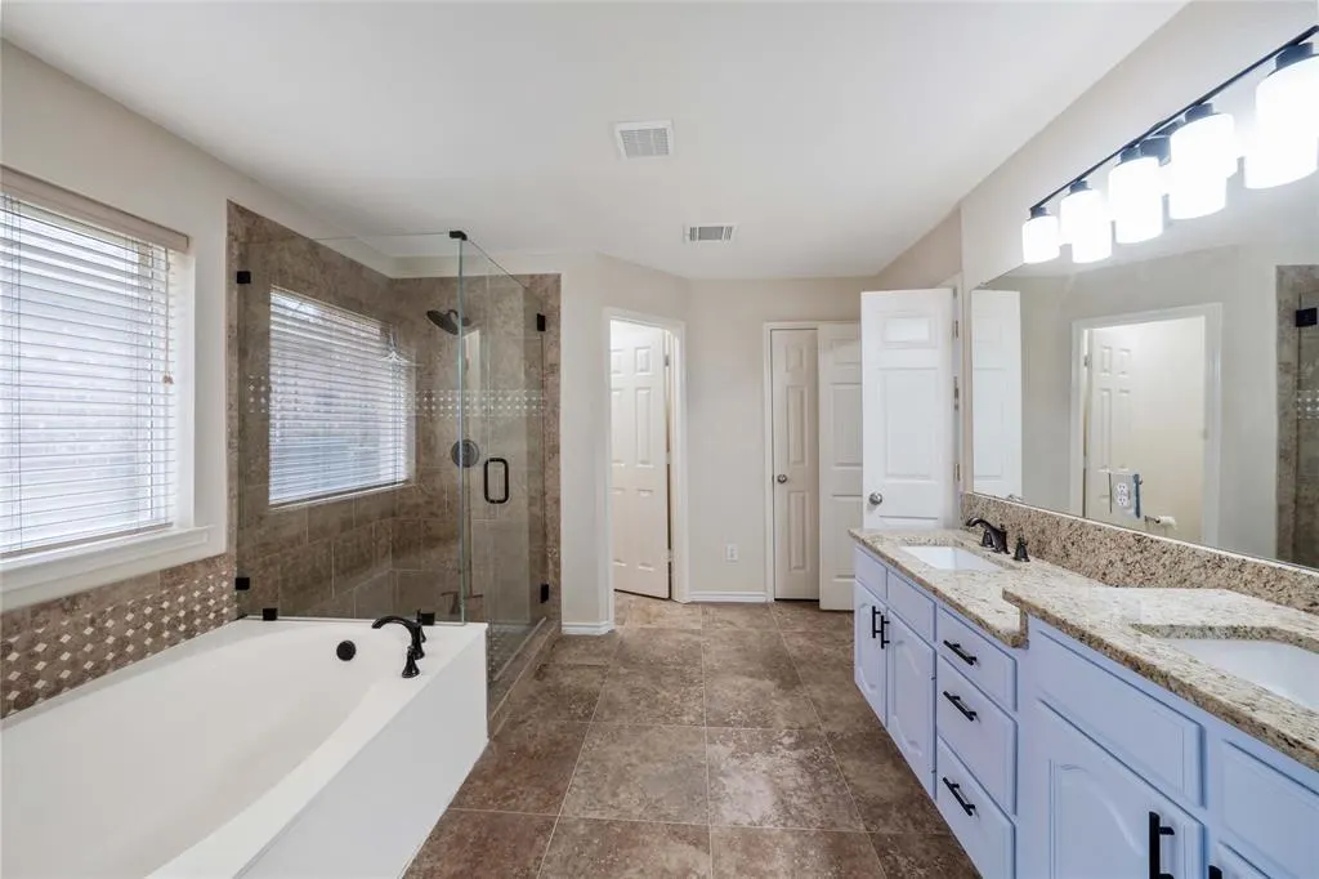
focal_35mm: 12
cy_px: 440
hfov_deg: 112.6
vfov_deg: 90.0
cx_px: 660
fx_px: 440
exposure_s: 1/3.33
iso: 100
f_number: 11
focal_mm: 12
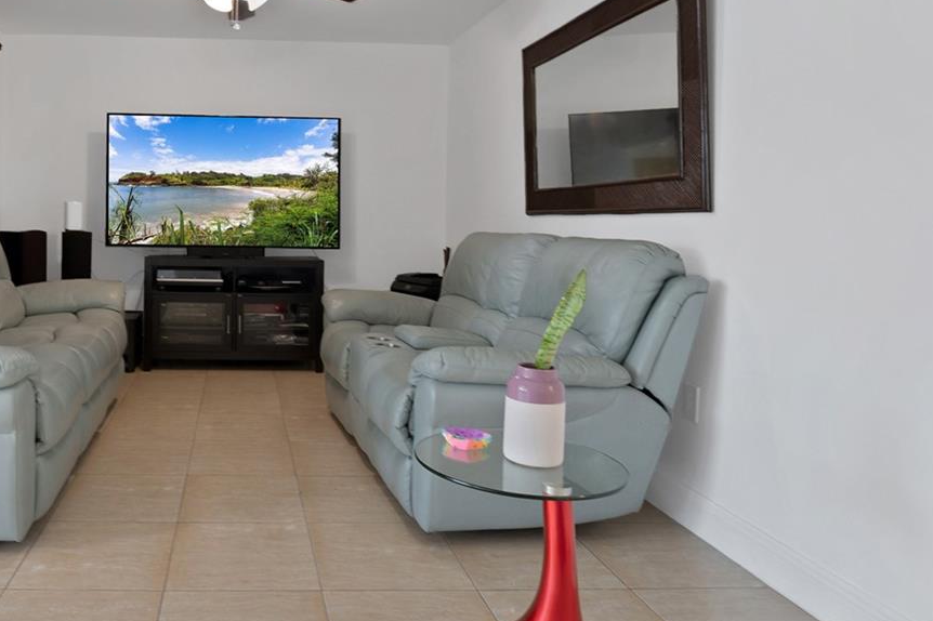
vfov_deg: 47.1
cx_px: 257
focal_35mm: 27
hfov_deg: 64.0
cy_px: 219
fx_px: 702
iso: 100
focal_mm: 14.6
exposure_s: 13
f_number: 9
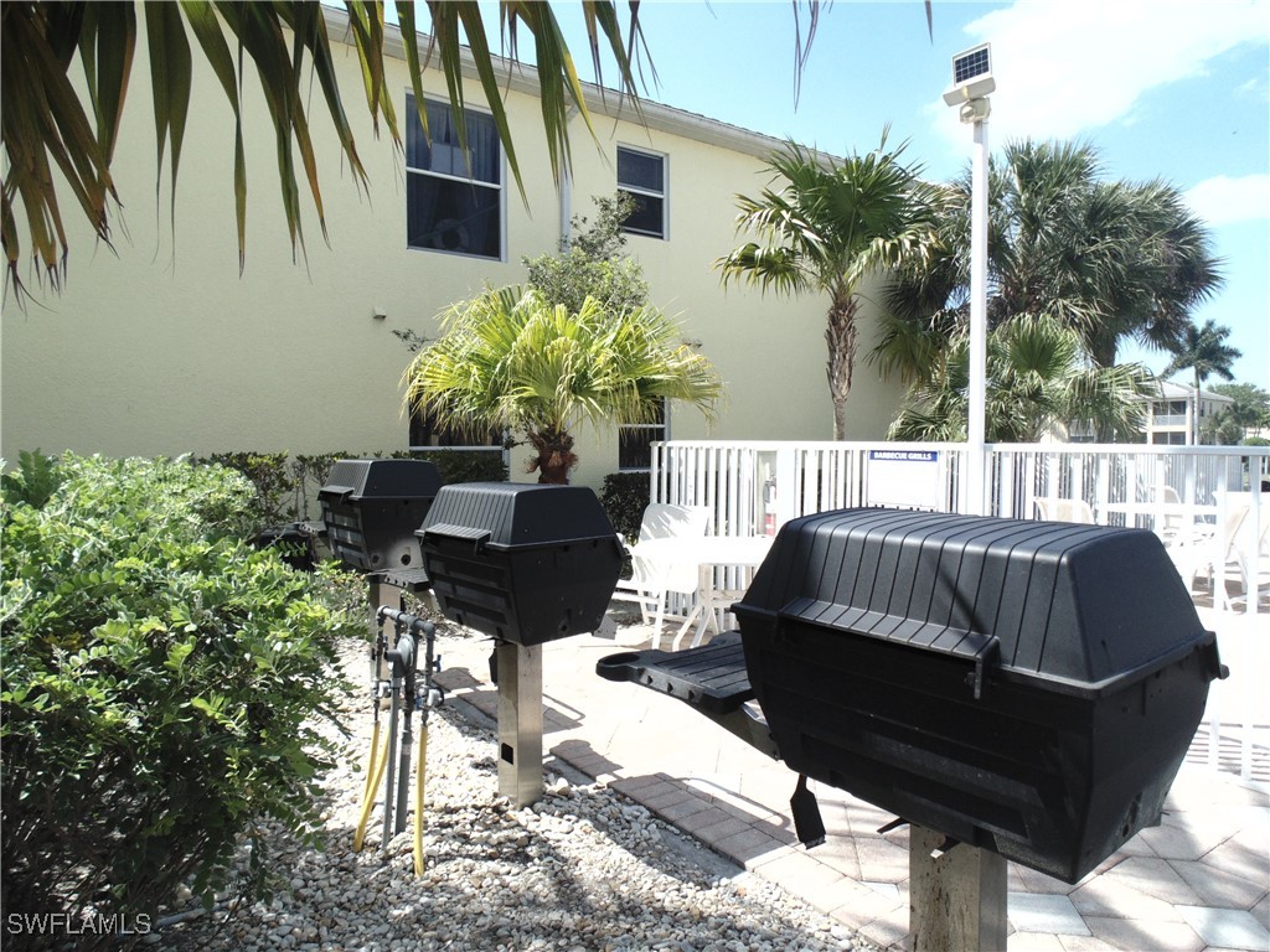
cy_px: 476
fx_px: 807
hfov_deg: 76.4
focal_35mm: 22
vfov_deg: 61.1
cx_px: 635
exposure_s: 1/800
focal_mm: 4
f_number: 3.1
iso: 80
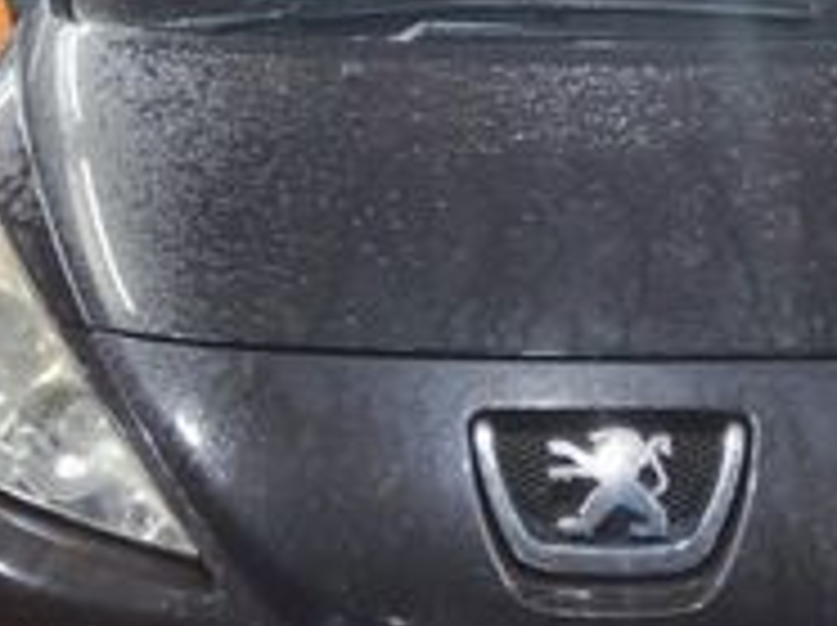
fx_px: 2028
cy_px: 230
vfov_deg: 17.5
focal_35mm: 84
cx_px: 576
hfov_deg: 23.2
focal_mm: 3.08
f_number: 2
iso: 320
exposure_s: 1/50
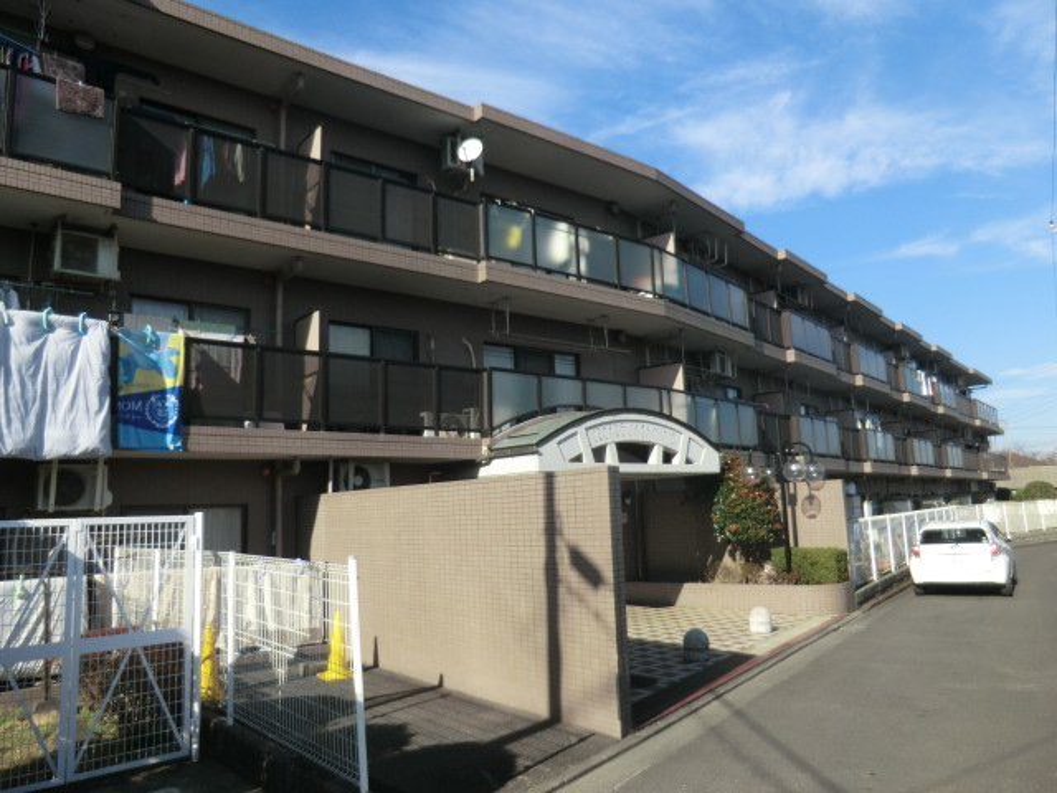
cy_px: 396
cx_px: 528
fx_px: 733
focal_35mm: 24
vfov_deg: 56.8
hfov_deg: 71.6
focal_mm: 4.3
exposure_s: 1/800
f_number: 3.2
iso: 80
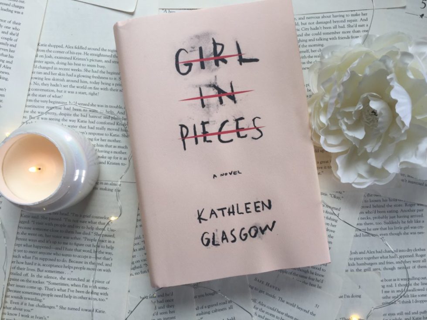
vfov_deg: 48.2
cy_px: 160
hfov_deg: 61.7
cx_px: 214
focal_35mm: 29
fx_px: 358
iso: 32
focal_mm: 4.15
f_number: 2.2
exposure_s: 1/222
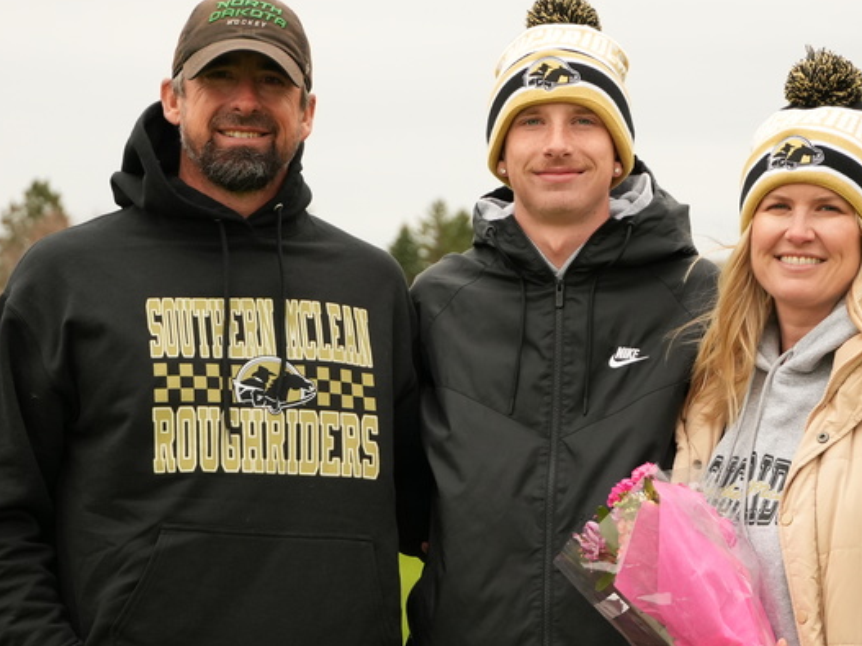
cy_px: 403
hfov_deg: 11.6
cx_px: 579
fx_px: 4256
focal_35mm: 171
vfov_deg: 8.7
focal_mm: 61
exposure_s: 1/640
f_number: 5.6
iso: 800
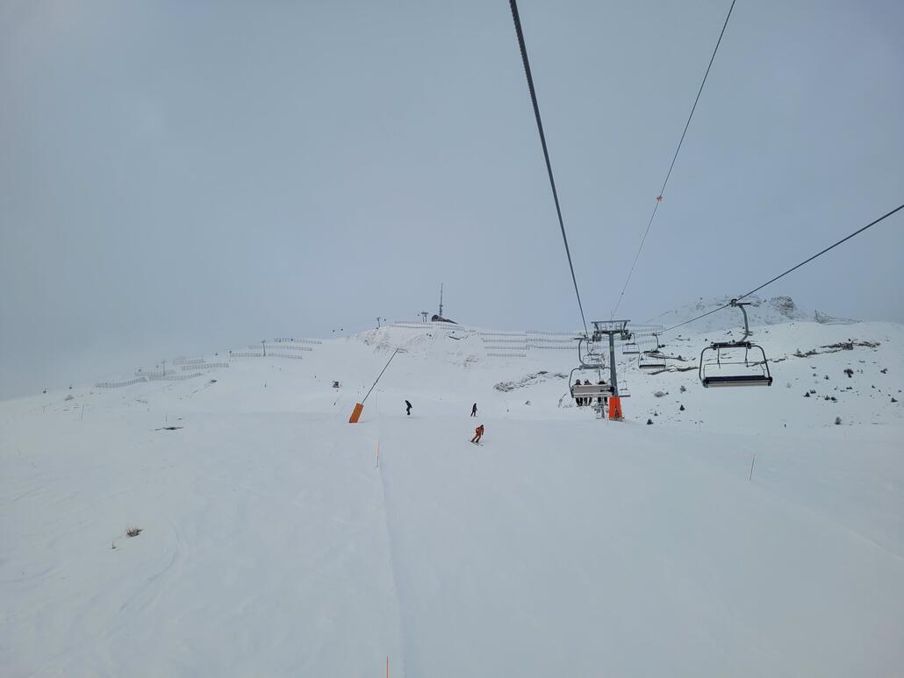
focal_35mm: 26
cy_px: 339
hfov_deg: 67.3
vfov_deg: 53.1
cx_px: 452
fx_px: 679
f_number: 1.8
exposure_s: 1/2122
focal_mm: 5.4
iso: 40
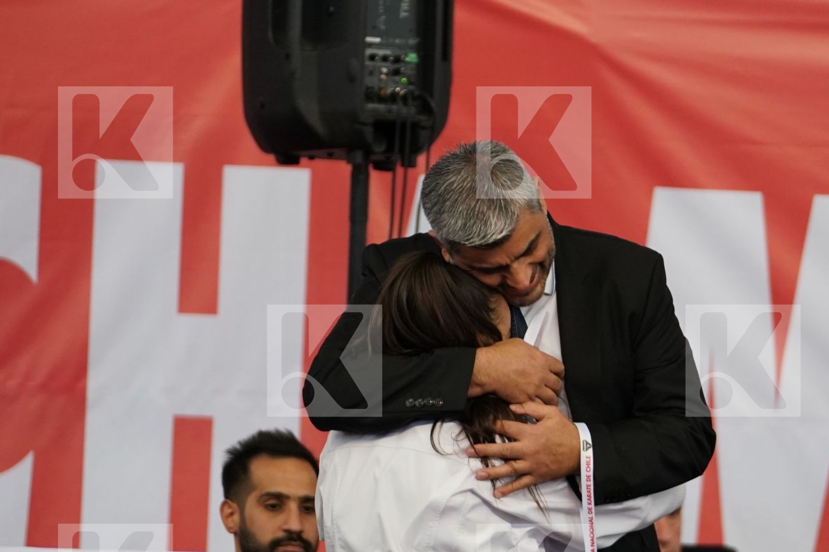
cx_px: 534
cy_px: 361
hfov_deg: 5.6
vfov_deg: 3.7
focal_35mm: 370
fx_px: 8519
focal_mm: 184
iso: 2000
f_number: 2.8
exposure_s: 1/1000
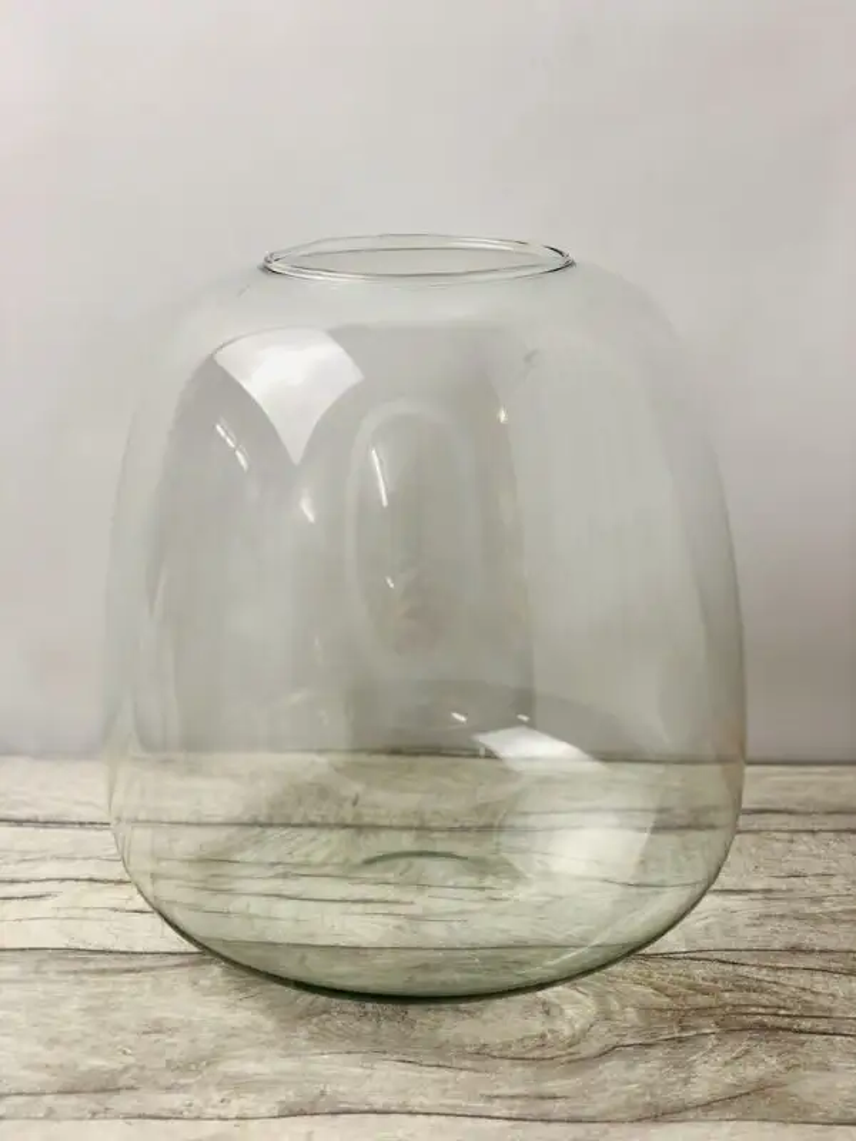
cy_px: 570
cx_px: 428
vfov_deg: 36.8
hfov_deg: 28.0
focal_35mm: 52
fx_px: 1715
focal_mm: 6
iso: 25
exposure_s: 1/50
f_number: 2.4
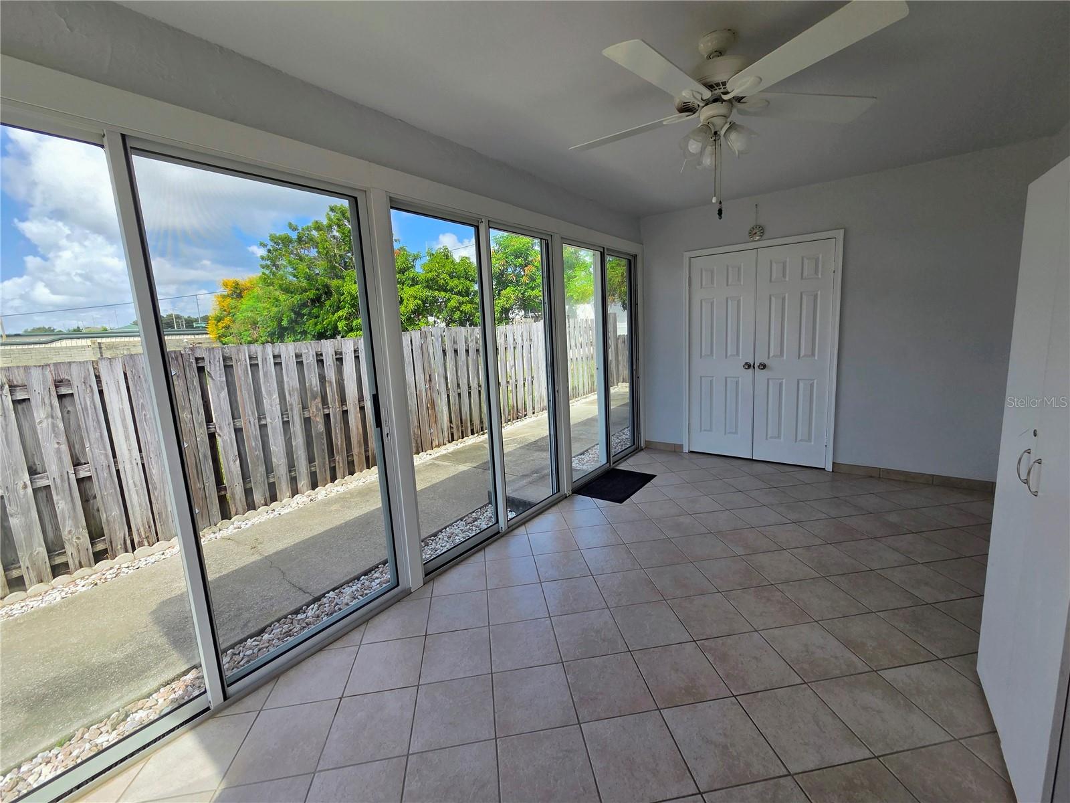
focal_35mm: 13
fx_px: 402
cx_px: 535
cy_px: 402
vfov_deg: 89.9
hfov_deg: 106.2
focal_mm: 2.2
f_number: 2.2
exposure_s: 1/748
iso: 50
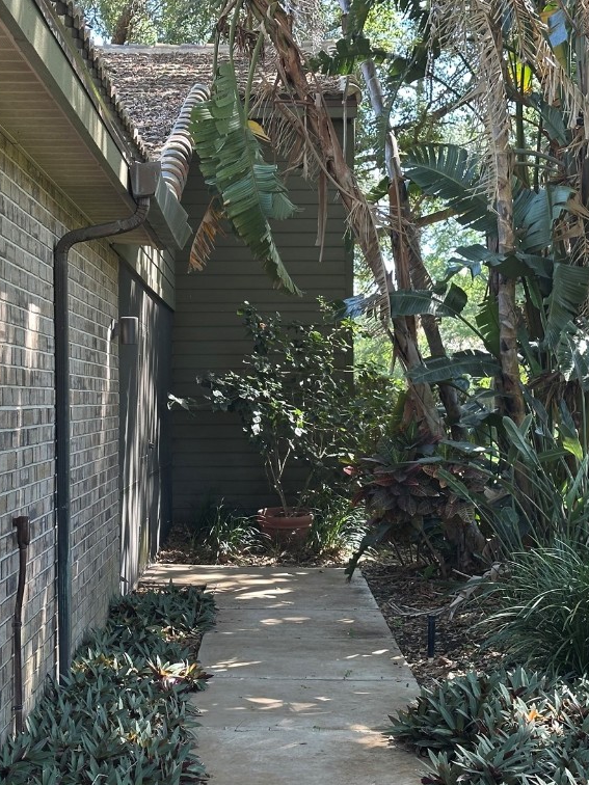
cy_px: 395
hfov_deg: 22.6
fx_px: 1475
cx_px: 250
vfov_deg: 29.8
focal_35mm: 65
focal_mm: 6.86
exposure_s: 1/121
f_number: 1.78
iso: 64
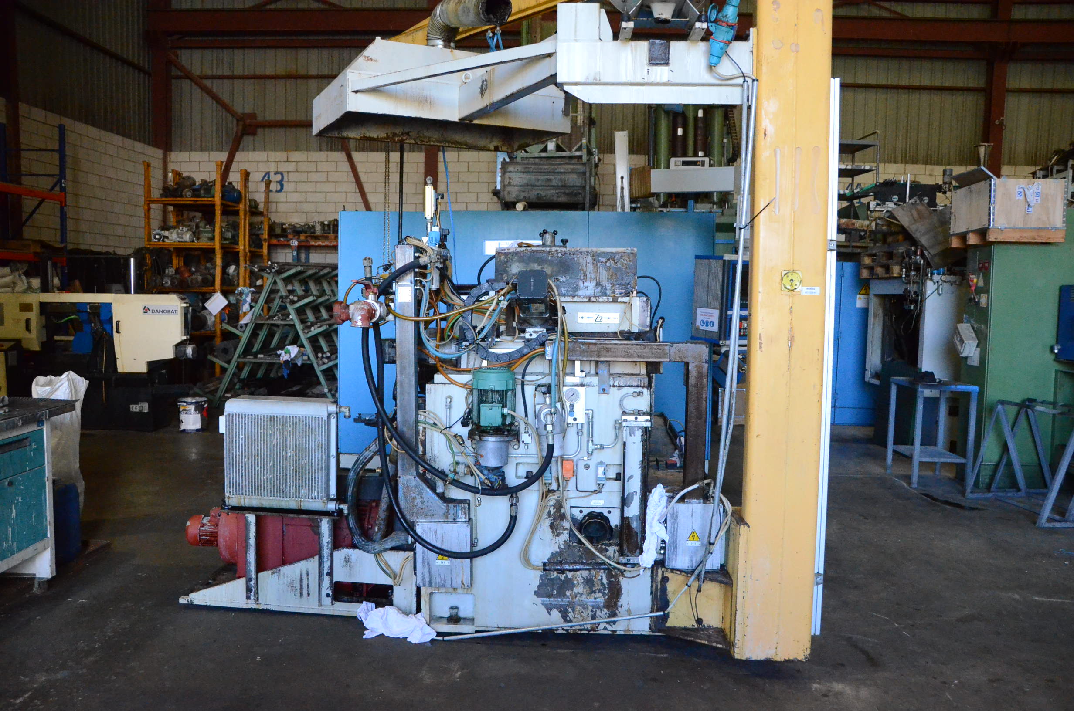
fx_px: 893
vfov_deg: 43.4
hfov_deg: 62.0
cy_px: 356
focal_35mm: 30
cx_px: 537
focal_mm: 20
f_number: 3.5
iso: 6400
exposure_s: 1/800
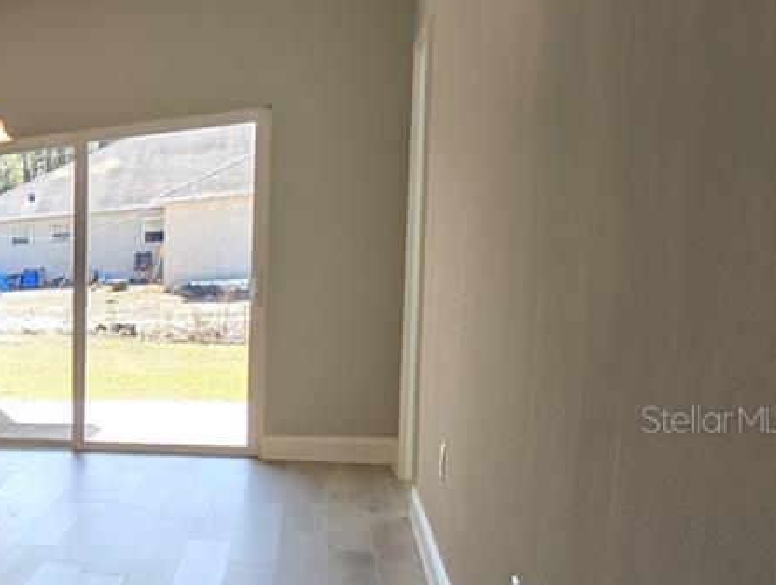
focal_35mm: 43
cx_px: -584
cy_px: 419
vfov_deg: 33.2
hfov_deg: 23.5
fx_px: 965
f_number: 1.95
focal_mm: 2.23
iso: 35
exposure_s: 1/147
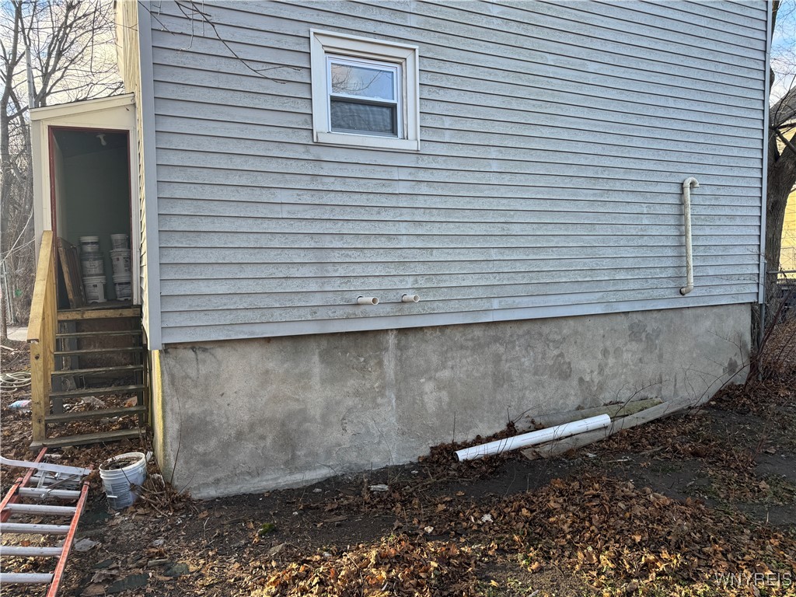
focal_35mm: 24
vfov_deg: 56.8
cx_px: 398
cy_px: 298
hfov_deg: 71.6
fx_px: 552
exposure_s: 1/503
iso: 80
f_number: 1.78
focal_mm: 6.76
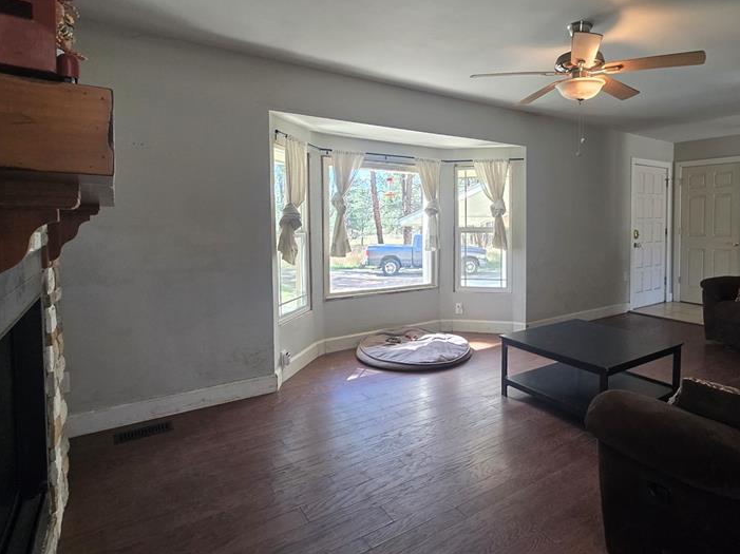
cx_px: 453
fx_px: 406
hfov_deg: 83.4
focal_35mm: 19
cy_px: 234
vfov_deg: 68.2
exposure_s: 1/60
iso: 200
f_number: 2.2
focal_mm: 2.2
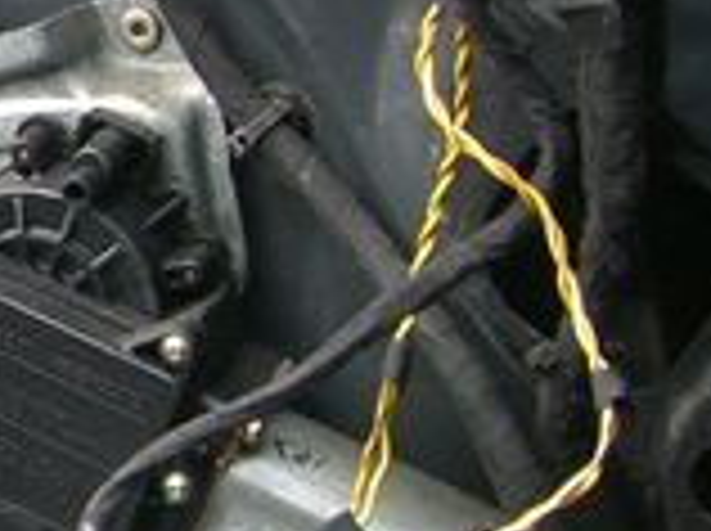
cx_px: -513
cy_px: -18
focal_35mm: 154
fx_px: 3158
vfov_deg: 9.5
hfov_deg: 12.0
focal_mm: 6.2
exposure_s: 1/100
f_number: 2.7
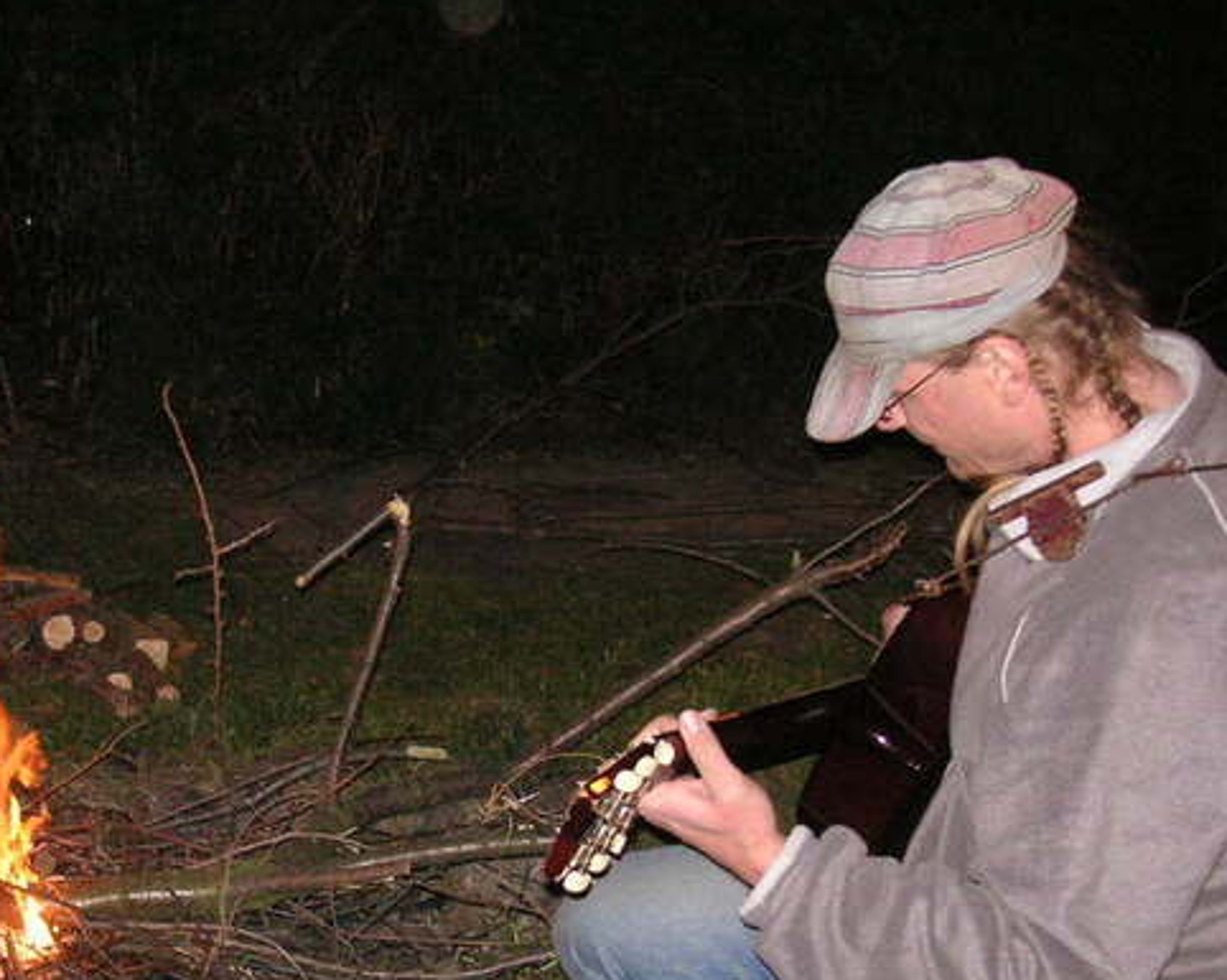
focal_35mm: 60
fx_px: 2178
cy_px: 713
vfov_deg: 25.1
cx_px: 499
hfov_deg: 31.4
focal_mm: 6.1
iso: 160
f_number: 2.8
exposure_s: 1/45
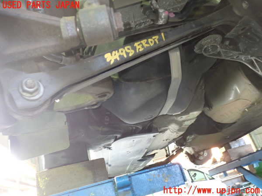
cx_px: 131
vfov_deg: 46.8
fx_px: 227
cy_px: 98
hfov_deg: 60.0
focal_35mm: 30
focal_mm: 5.4
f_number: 2.3
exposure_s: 1/30
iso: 640
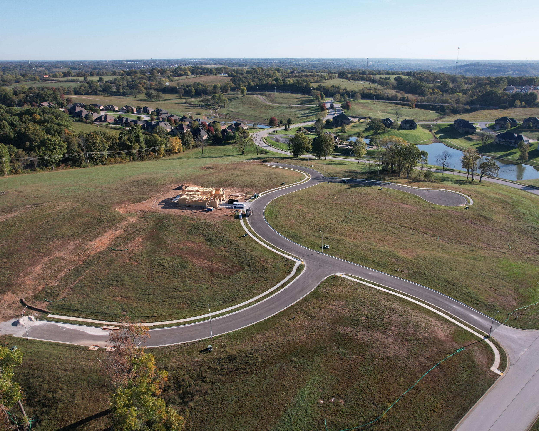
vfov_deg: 56.8
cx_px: 291
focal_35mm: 25
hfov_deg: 68.0
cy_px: 214
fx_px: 399
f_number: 2.8
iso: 140
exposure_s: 1/400
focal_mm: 8.38
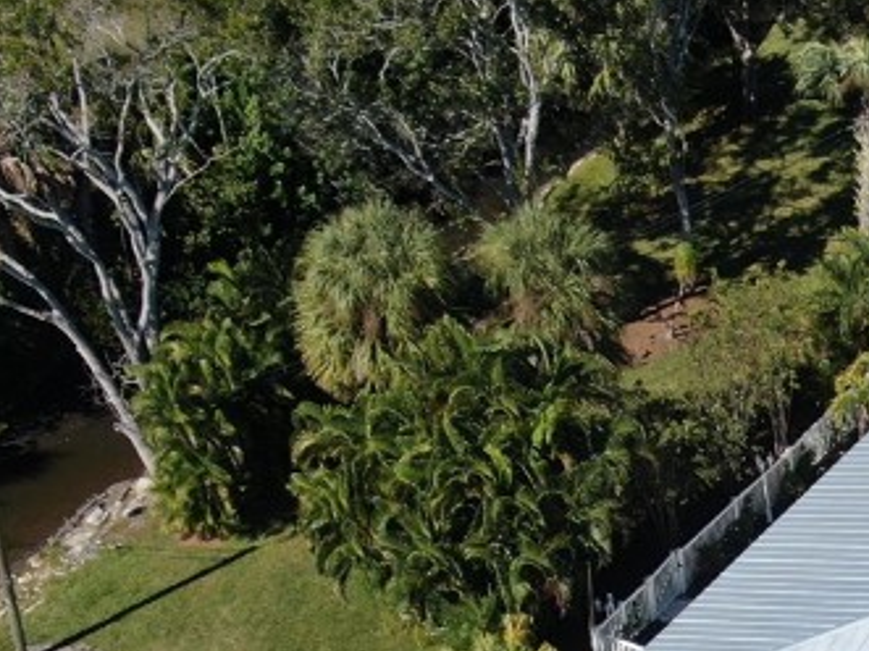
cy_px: 822
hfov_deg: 15.0
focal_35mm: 127
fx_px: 3187
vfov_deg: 11.4
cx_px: 1045
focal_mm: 7.07
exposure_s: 1/800
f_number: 3.5
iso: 100
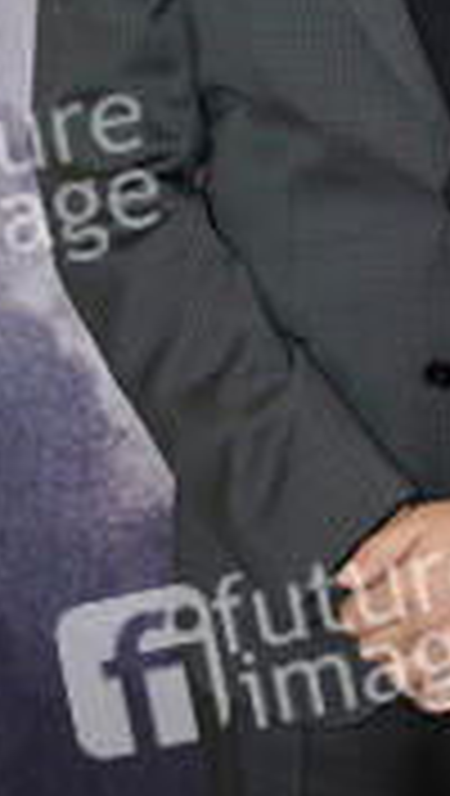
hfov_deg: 7.8
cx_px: 418
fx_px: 3298
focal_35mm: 156
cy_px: -22
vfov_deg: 13.6
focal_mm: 66
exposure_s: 1/160
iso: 640
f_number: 5.6
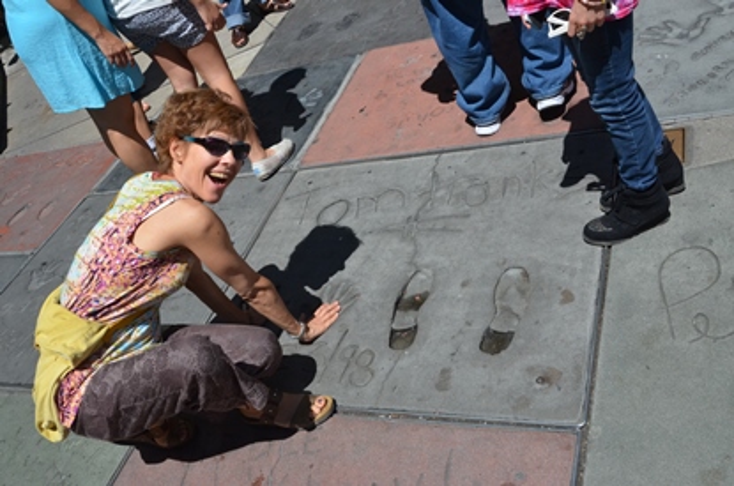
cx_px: 367
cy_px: 243
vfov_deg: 39.8
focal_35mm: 33
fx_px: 672
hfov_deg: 57.3
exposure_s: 1/800
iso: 1000
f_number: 14
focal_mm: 22
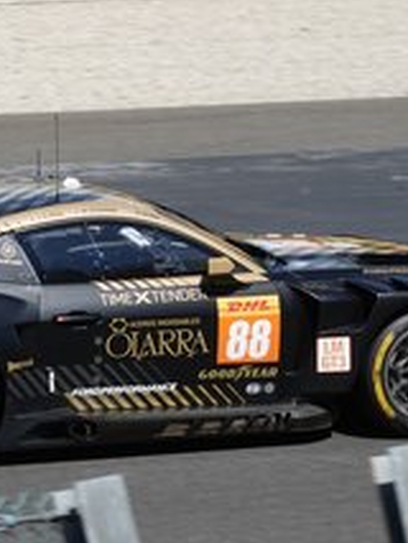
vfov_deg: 5.1
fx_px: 6123
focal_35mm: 390
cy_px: 339
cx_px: 110
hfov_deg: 3.8
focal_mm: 70.27
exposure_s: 1/800
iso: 100
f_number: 5
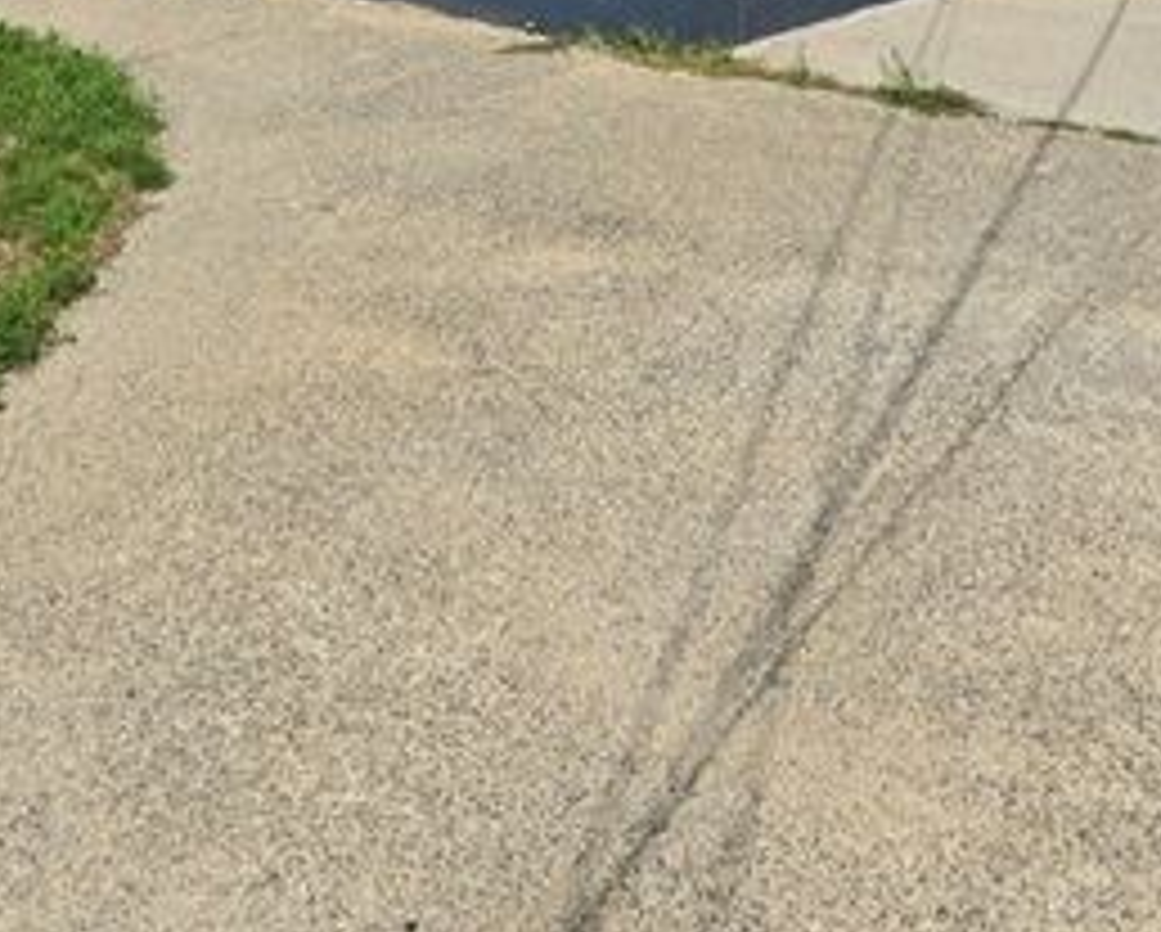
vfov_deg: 23.7
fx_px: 1995
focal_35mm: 58
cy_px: -223
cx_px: 522
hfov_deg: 32.4
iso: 25
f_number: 1.8
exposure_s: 1/3026
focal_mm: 5.4
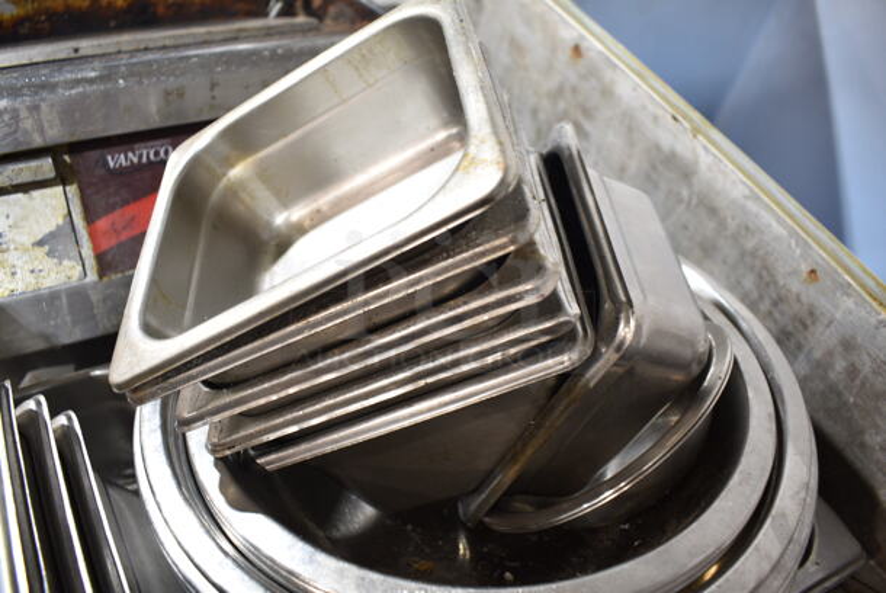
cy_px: 296
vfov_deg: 48.0
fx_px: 665
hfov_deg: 67.3
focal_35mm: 27
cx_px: 443
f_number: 3.5
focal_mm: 18
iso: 500
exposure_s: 1/30
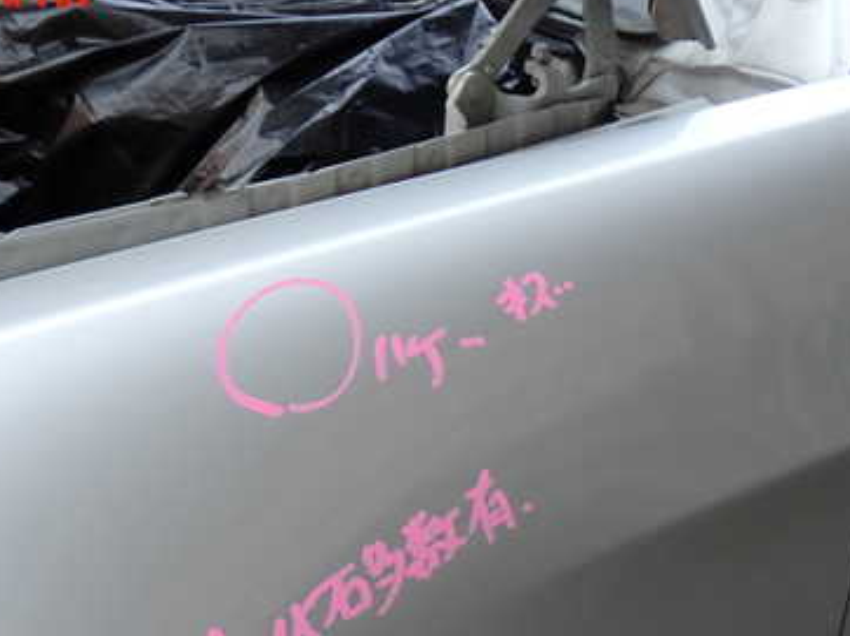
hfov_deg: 28.5
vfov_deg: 21.4
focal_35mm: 68
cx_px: 366
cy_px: 490
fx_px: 1669
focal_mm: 7.31
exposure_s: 1/100
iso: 100
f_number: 2.8
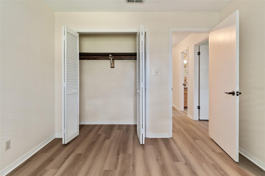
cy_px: 88
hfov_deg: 92.6
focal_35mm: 17
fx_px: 127
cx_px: 132
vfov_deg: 69.8
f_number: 7.1
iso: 320
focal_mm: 17.2
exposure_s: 2
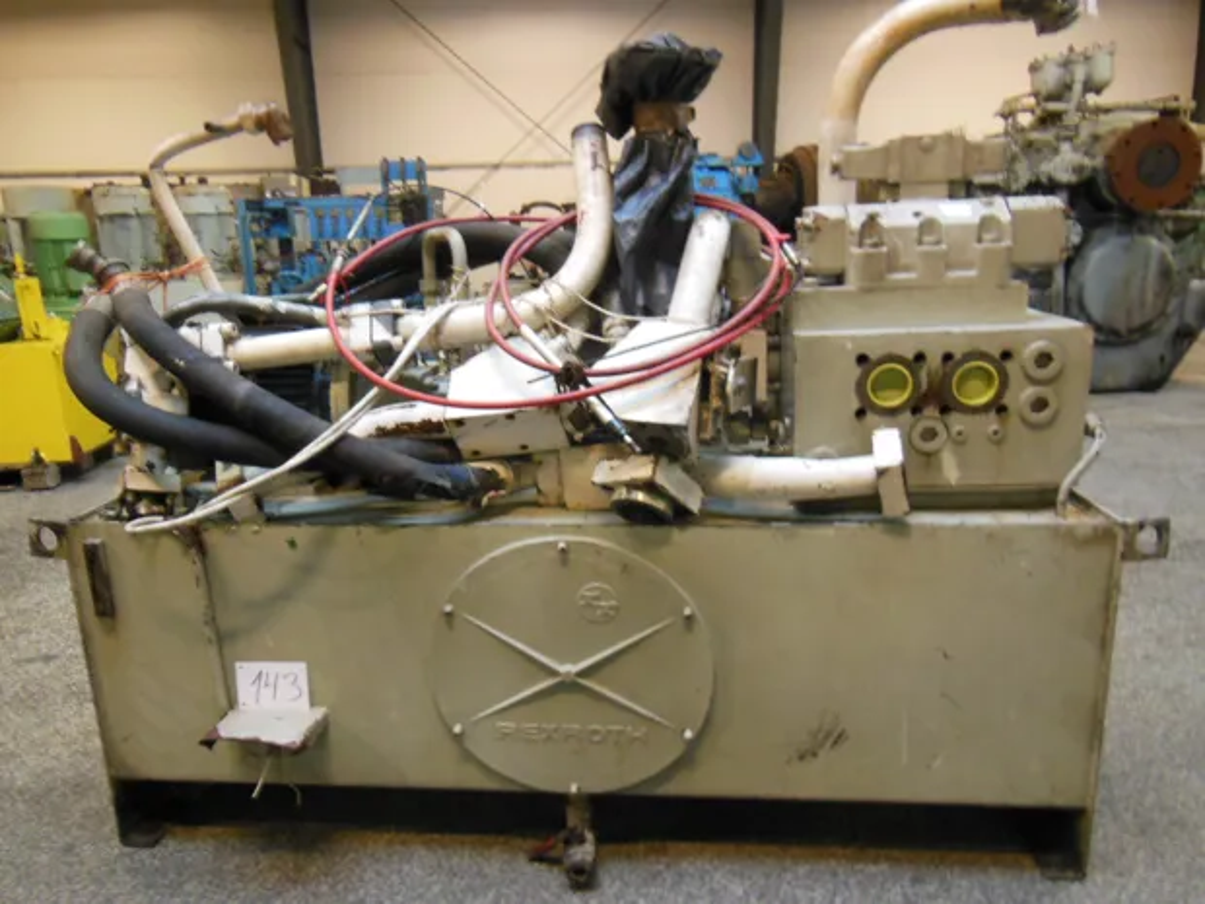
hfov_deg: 69.4
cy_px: 452
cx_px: 602
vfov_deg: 54.9
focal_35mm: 25
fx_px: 870
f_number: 3.5
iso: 400
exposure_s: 1/10
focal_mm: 4.5
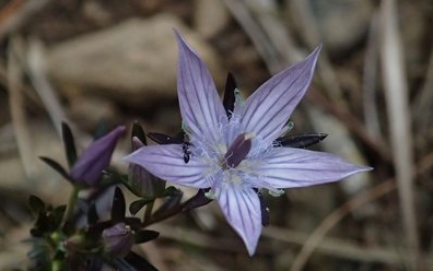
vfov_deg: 12.3
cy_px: 146
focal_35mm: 107
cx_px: 218
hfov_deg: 19.4
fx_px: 1263
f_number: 4.9
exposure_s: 1/320
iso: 800
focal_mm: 18
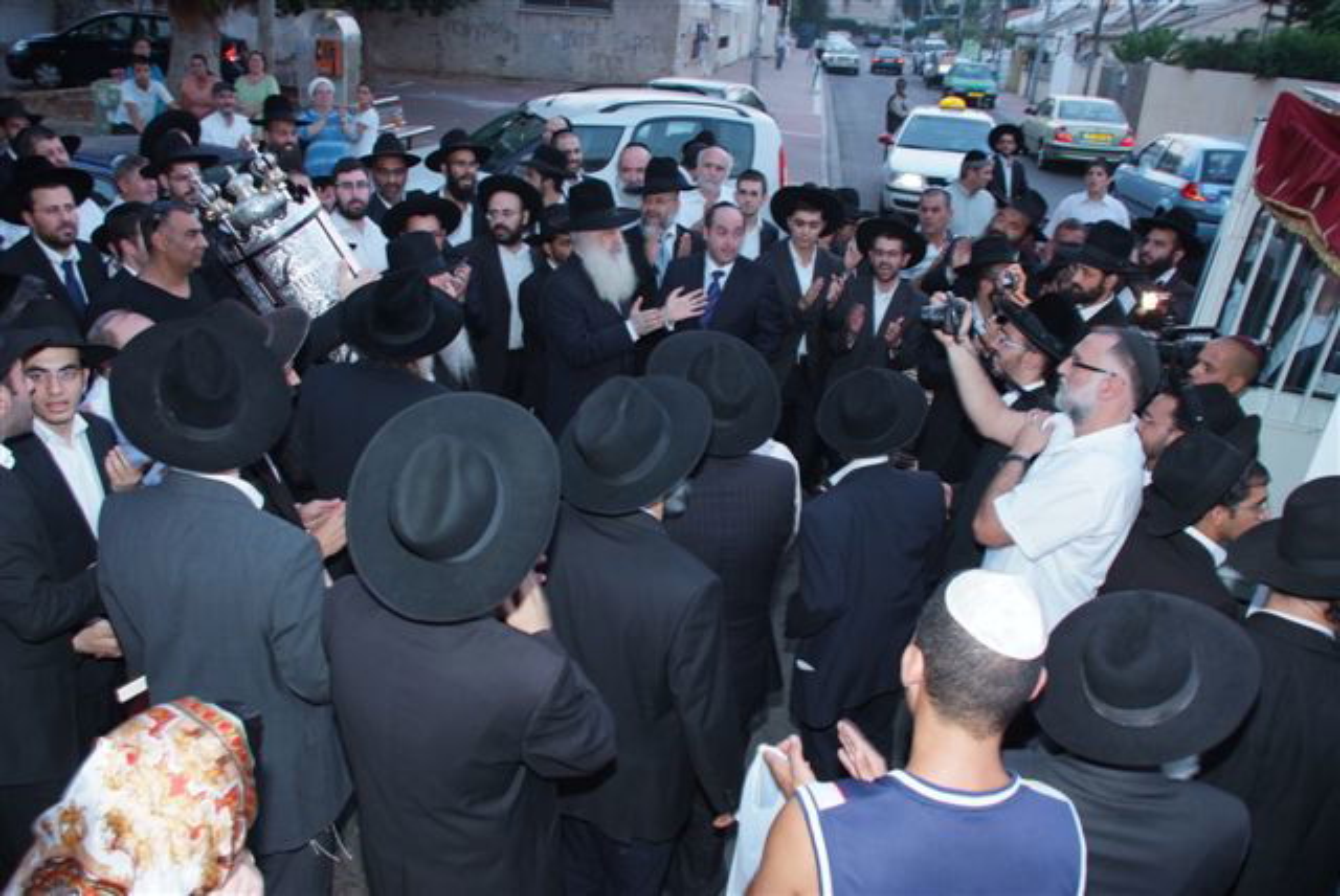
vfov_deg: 48.0
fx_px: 1006
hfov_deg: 67.3
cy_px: 448
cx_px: 670
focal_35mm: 27
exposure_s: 1/60
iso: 800
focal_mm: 18
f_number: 4
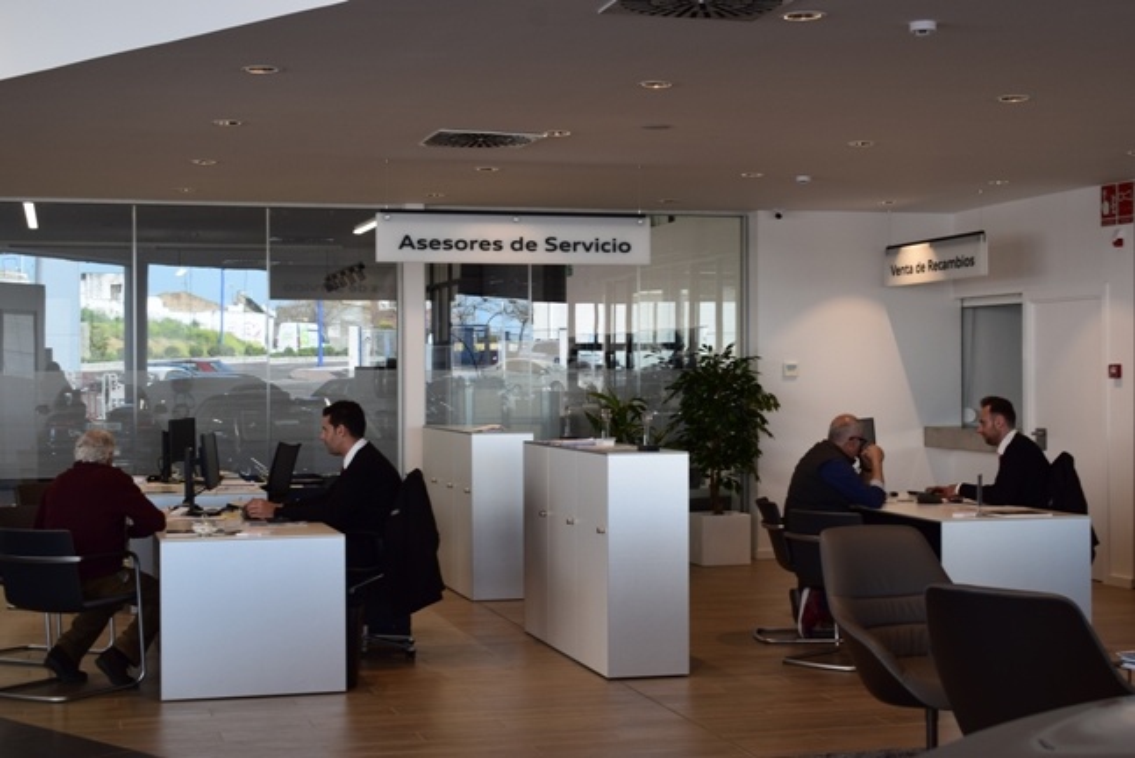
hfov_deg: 35.0
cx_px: 568
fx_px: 1798
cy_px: 379
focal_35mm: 57
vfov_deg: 23.8
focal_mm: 38
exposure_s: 1/80
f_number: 8
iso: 400
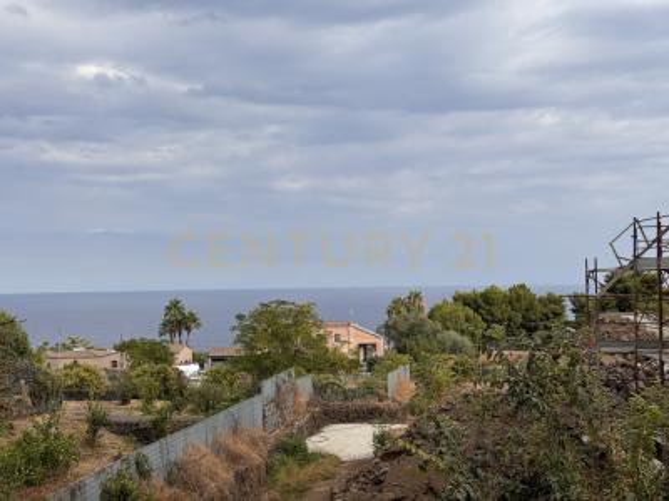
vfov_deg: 30.3
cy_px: 250
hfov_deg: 39.7
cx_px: 334
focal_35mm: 48
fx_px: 928
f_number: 1.78
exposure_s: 1/3610
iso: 64
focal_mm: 6.76
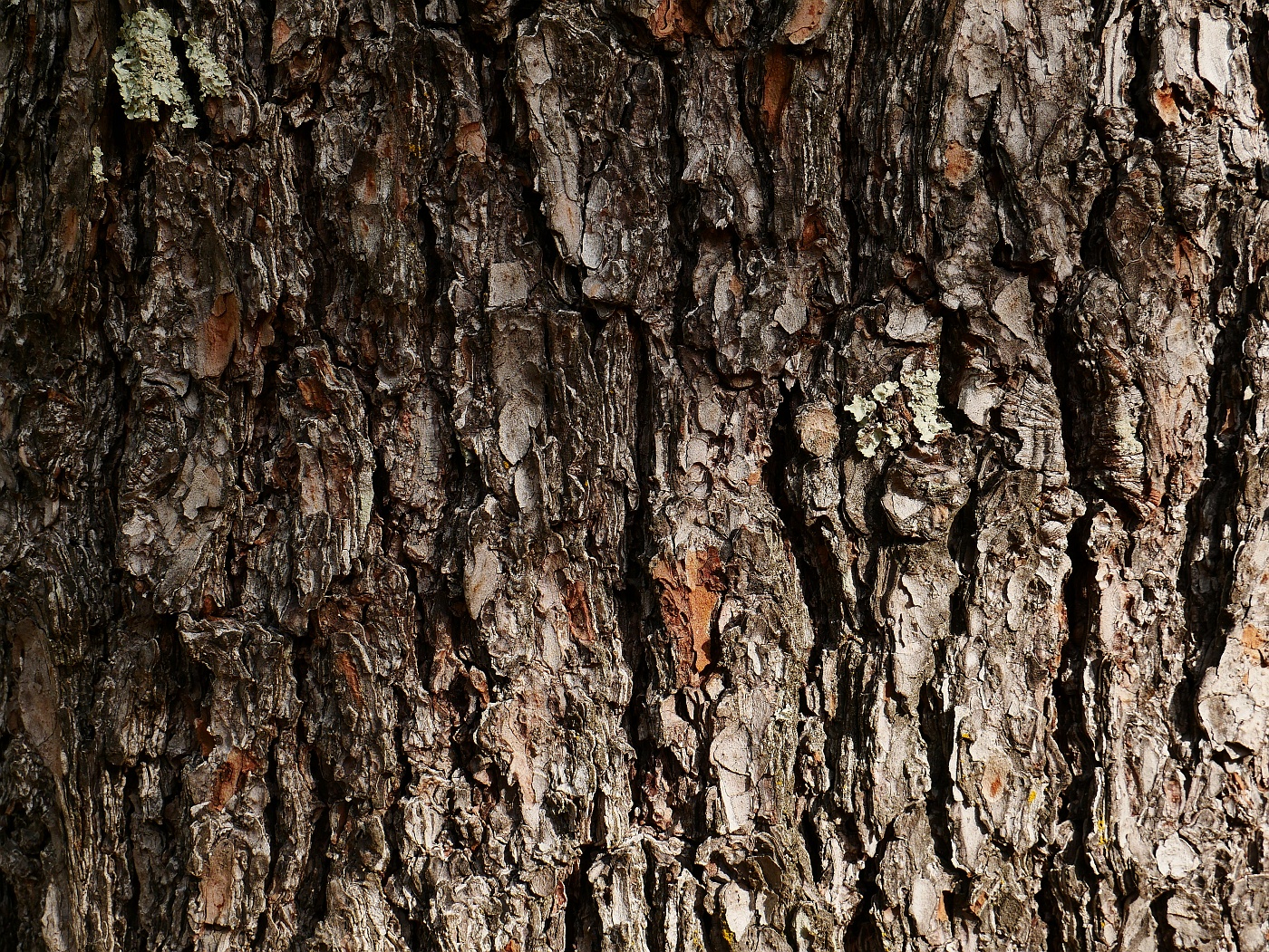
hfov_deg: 38.2
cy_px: 476
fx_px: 1834
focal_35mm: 50
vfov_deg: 29.1
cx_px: 634
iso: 200
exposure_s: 1/400
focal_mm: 25
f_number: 8
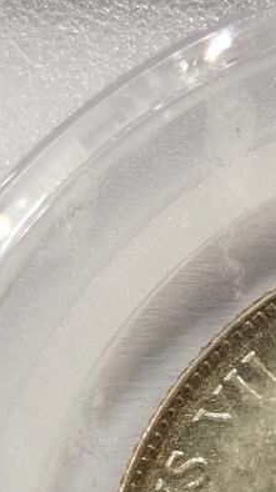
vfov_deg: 8.0
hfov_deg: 4.5
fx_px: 3507
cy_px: 312
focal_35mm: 269
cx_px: 512
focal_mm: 5.56
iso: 125
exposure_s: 1/100
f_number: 16
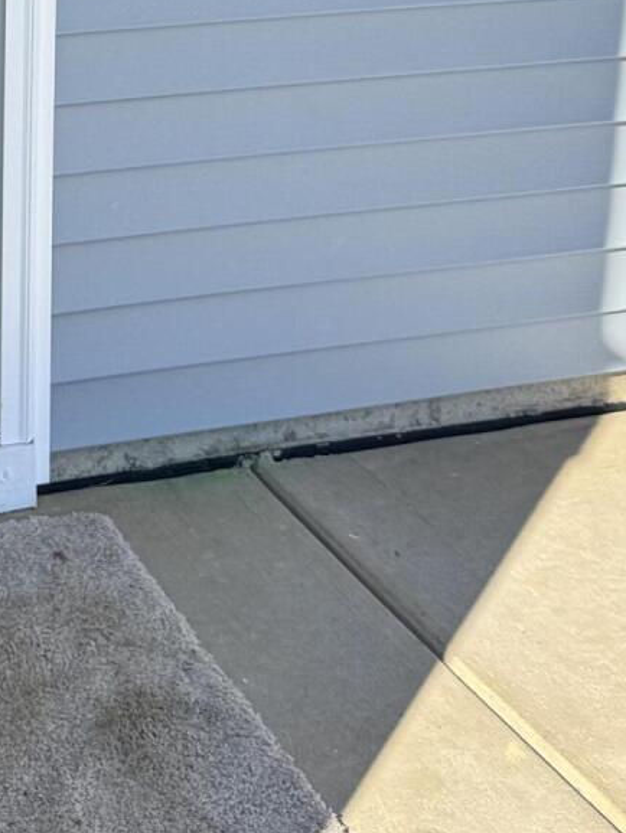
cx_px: -104
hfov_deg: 17.1
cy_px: -213
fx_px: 2000
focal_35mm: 83
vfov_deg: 21.5
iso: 80
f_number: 1.78
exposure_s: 1/1767
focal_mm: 6.76
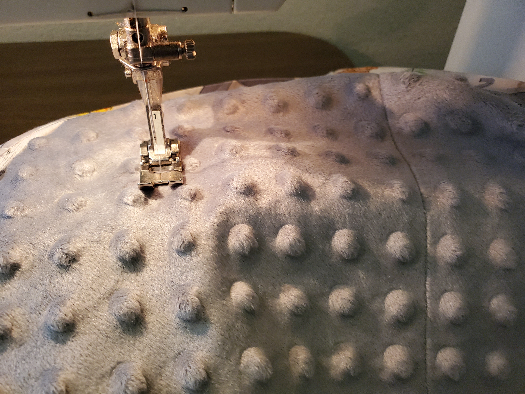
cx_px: 262
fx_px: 394
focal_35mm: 26
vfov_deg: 53.1
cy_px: 197
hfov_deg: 67.3
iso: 500
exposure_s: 1/40
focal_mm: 4.3
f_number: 2.4
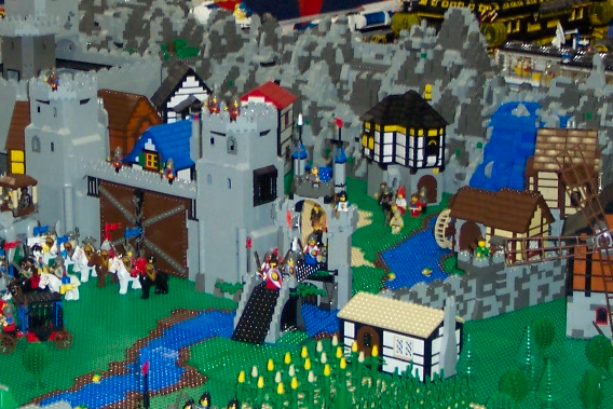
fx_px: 1652
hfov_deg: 20.8
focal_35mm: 97
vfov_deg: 14.1
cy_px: 114
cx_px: 147
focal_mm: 10.7
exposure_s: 1/45
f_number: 3.4
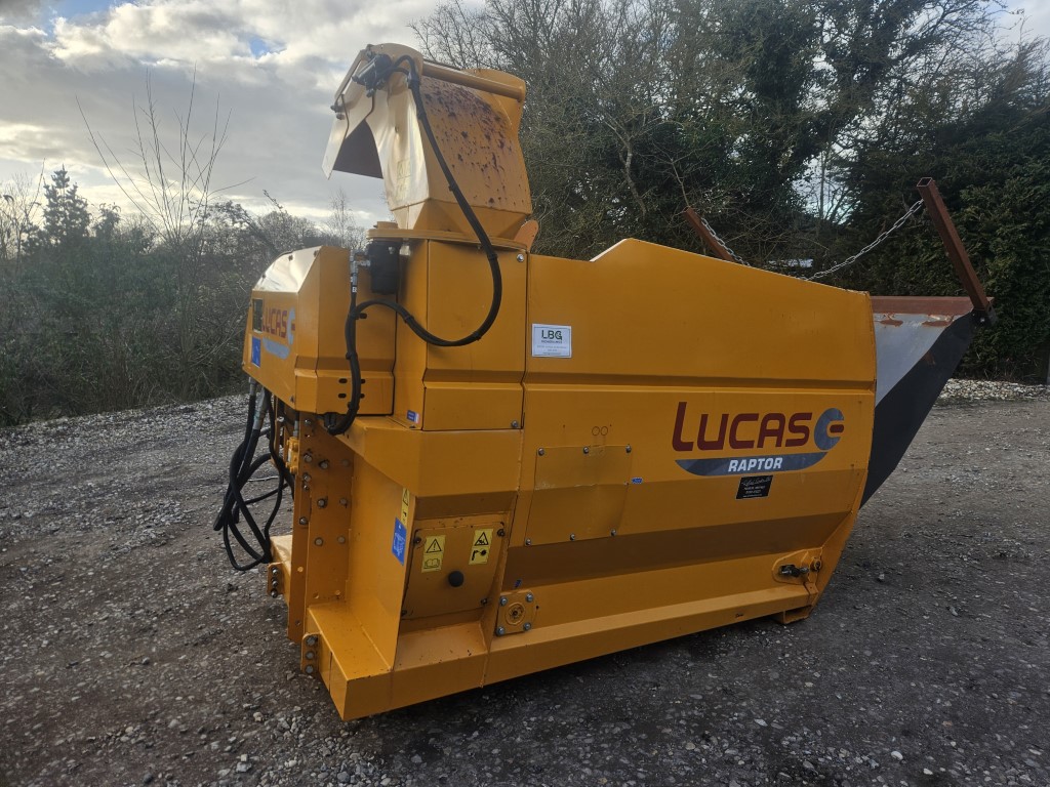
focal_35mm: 23
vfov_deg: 58.9
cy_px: 394
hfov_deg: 73.9
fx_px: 698
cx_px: 525
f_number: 1.8
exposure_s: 1/332
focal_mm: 5.4
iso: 25
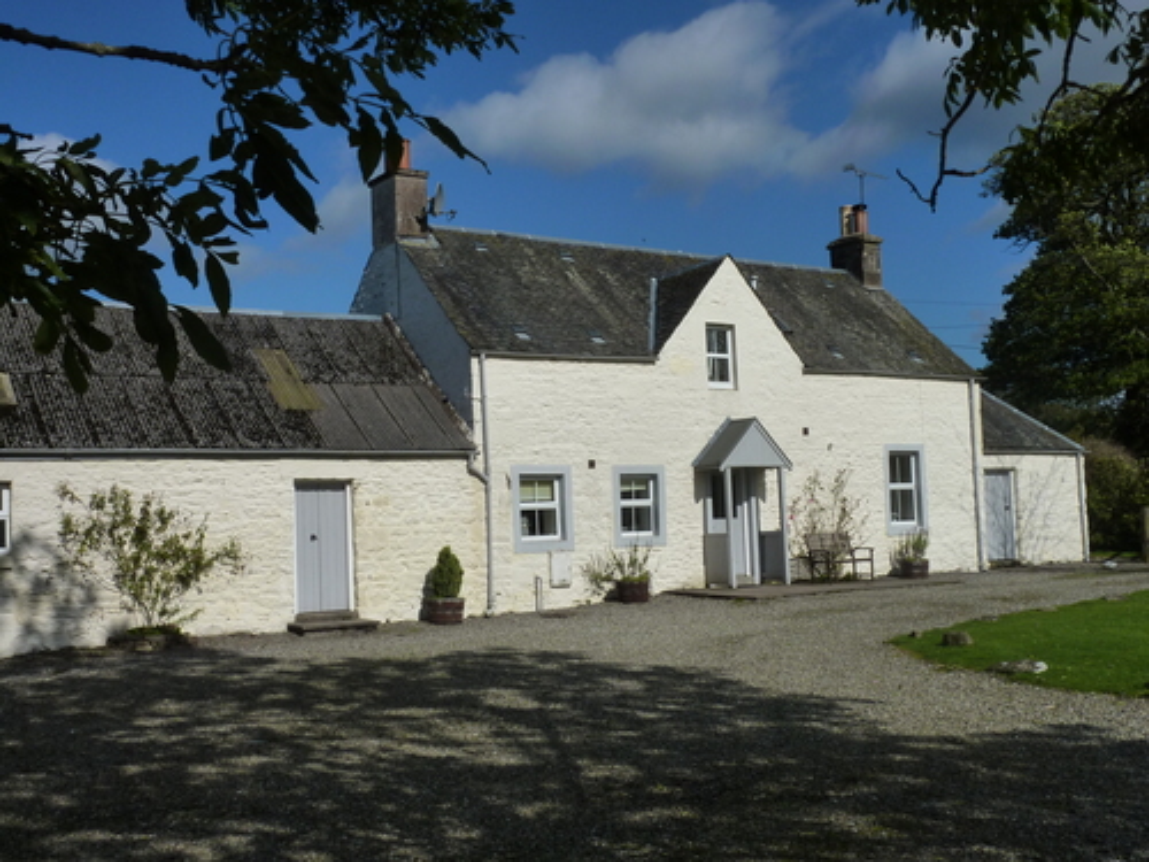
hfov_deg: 46.8
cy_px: 431
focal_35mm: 40
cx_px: 574
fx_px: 1328
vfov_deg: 36.0
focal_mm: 6.5
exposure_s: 1/800
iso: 125
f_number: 6.3
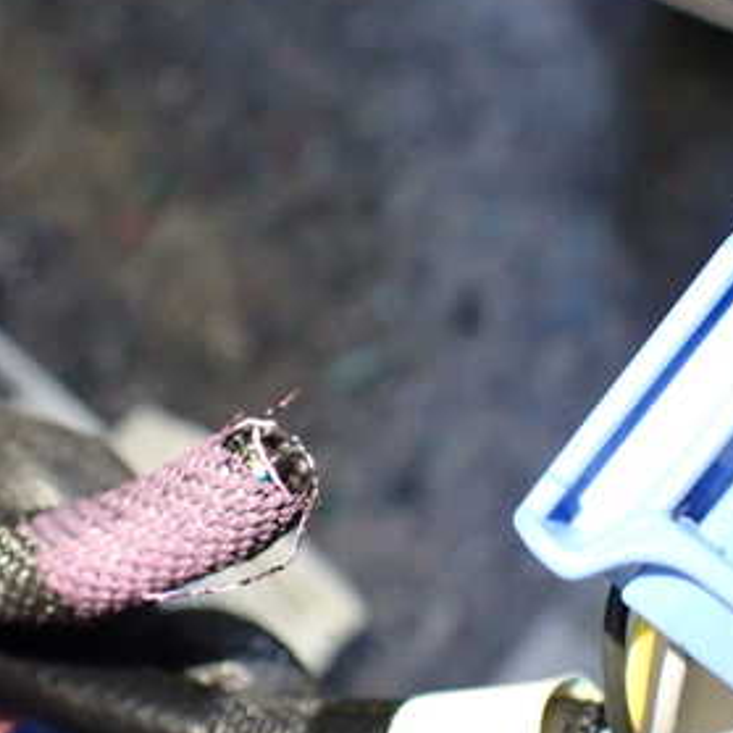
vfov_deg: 29.9
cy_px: 449
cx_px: 447
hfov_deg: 30.0
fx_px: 1366
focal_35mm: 57
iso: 800
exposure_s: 1/80
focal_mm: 5.4
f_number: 2.3
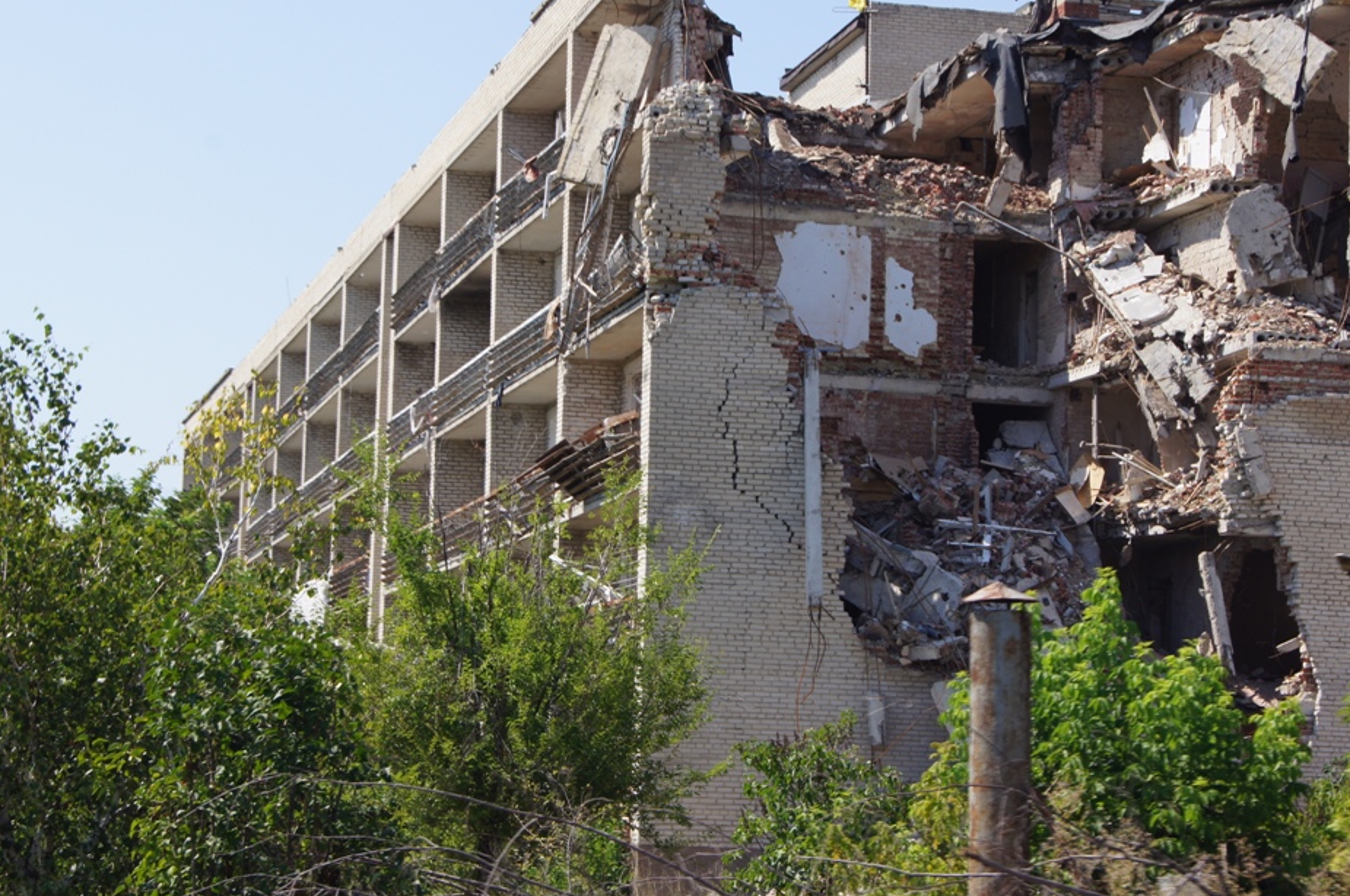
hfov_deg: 24.5
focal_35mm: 83
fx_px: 3108
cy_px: 419
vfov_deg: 16.4
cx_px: 680
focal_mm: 50
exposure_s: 1/100
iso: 100
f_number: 11
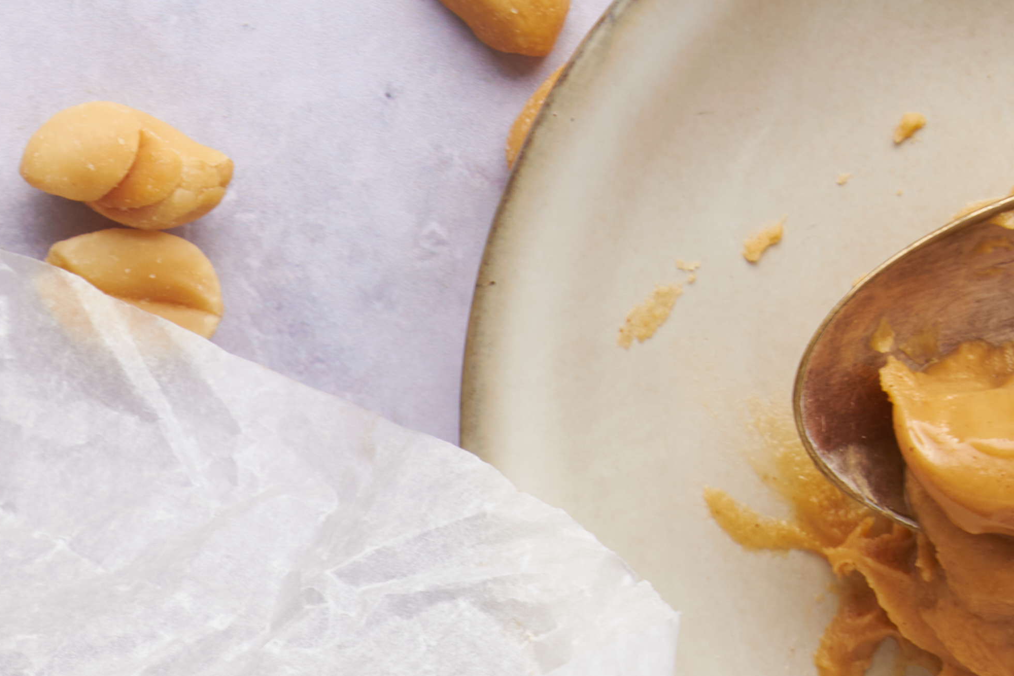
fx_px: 8872
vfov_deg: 4.4
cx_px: -93
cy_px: 820
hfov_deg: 6.5
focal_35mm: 315
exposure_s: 1/100
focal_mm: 70
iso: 100
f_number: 11
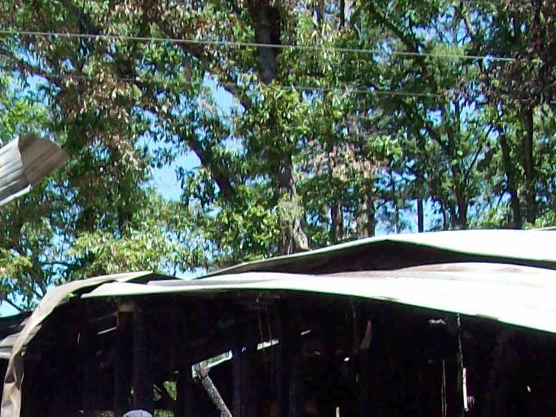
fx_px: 1879
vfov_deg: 12.0
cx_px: 16
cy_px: 671
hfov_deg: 16.5
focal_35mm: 117
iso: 80
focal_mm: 6
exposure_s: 1/583
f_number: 2.7
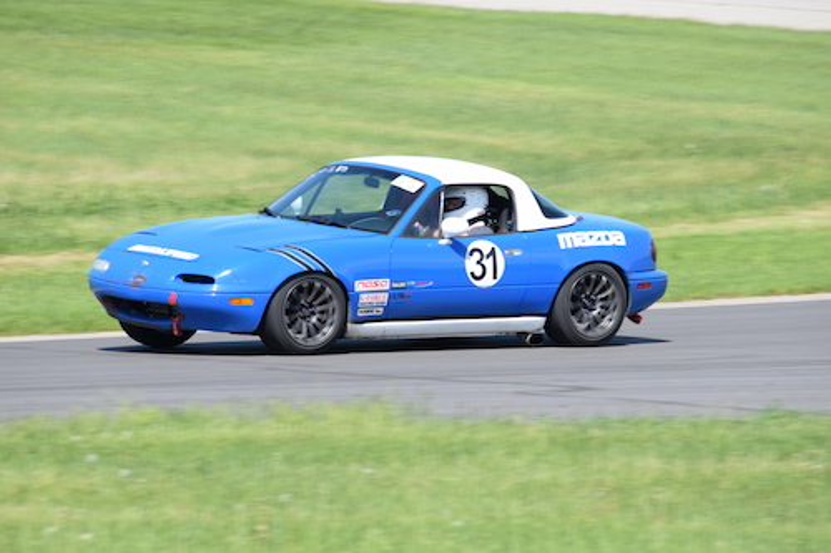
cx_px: 416
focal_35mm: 450
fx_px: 10383
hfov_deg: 4.6
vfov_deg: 3.1
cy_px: 276
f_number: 8
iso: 160
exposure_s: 1/320
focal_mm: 300
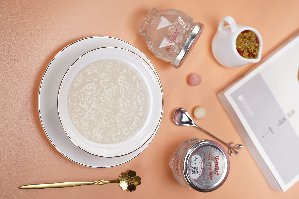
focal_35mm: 73
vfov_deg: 18.7
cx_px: 150
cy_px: 100
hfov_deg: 27.7
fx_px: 606
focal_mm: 73
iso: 500
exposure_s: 1/125
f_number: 7.1
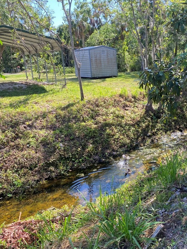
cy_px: 124
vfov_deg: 52.6
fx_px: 252
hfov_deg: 39.1
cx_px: 149
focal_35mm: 35
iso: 32
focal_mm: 4.25
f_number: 1.8
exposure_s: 1/417
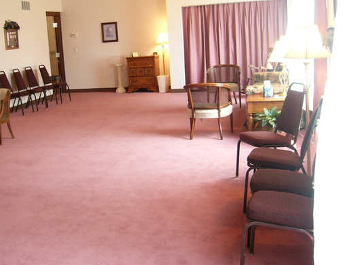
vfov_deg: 30.7
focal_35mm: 47
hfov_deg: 40.0
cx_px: 119
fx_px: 479
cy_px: 94
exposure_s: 1/30
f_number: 2.8
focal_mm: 5.8
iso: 200
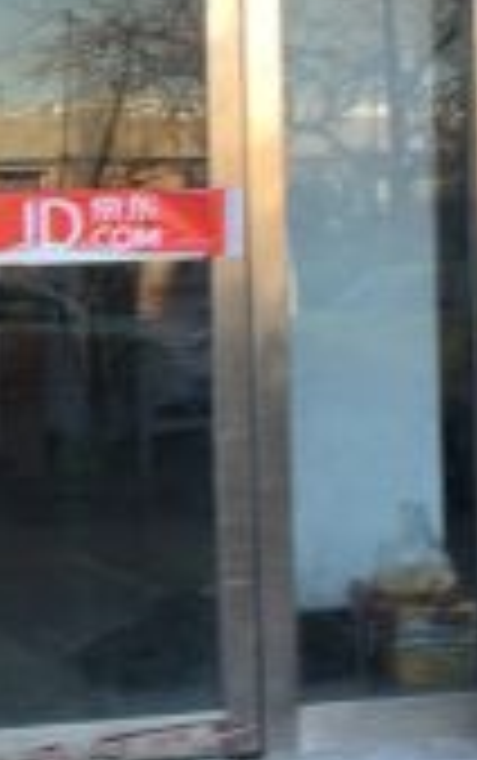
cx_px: 119
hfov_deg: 10.3
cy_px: 180
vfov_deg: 16.3
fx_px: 2635
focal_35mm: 127
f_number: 2.2
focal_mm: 4.15
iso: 25
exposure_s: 1/125
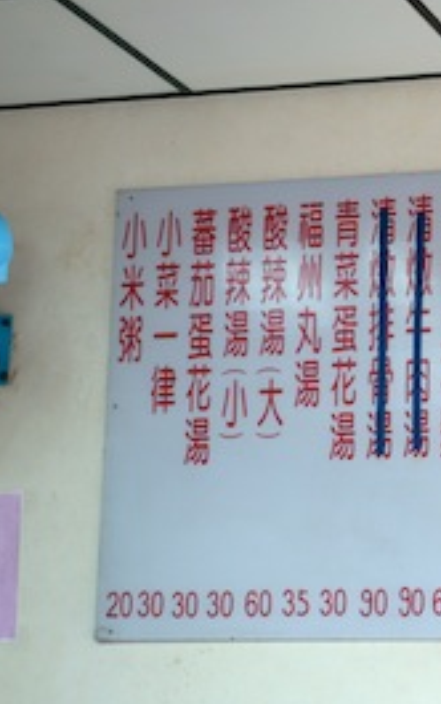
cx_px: 526
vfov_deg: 16.3
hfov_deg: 10.1
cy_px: 391
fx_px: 2457
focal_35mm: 128
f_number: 4
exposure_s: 1/80
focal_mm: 27.54
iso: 800
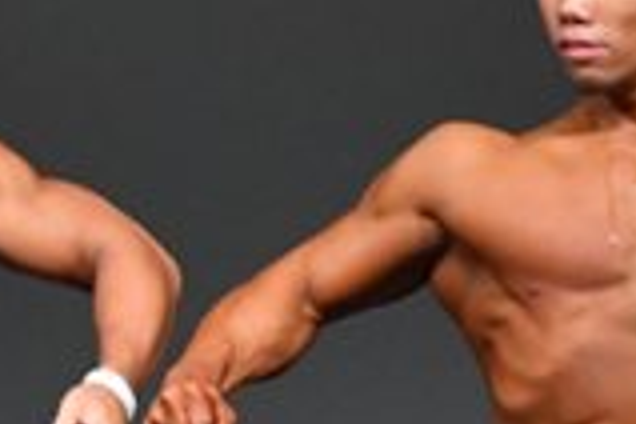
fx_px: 27169
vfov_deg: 0.9
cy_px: 640
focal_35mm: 1538
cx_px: -278
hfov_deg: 1.3
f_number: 5.6
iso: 4000
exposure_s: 1/400
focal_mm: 210
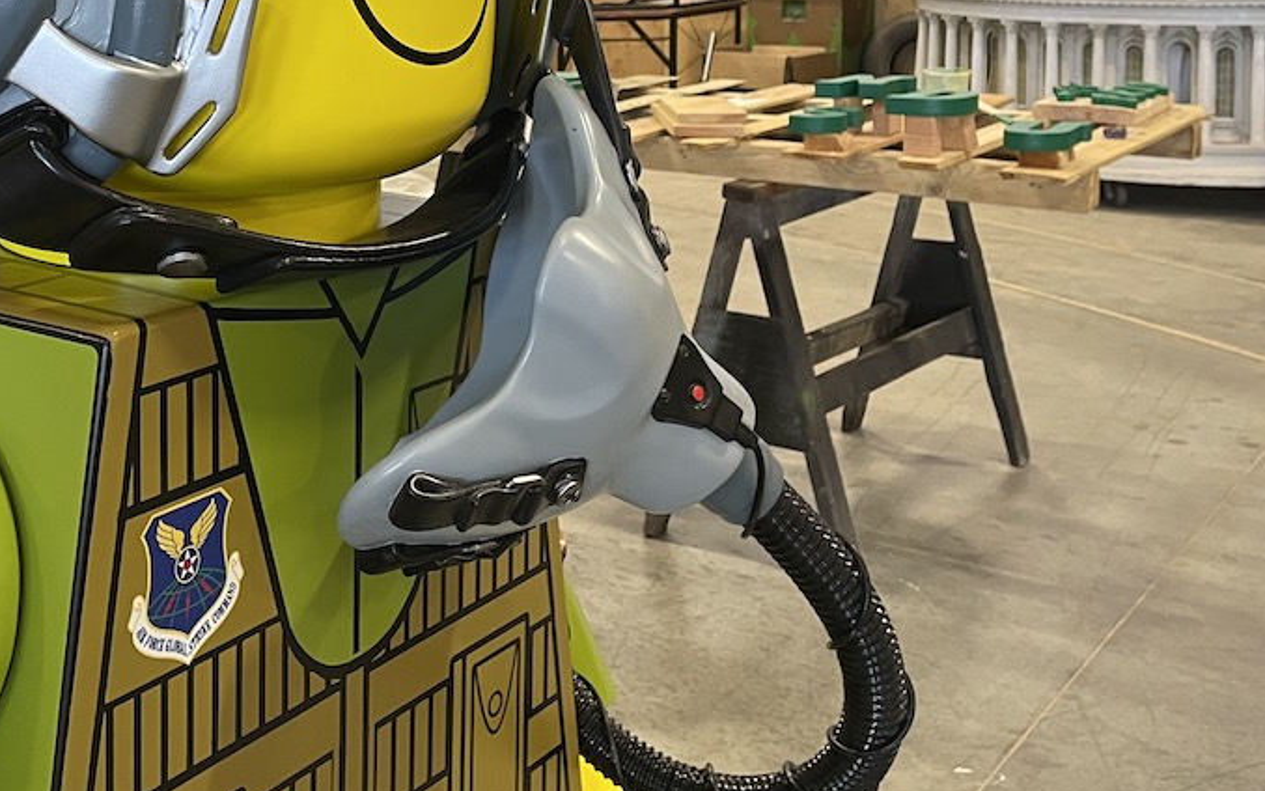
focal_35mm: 52
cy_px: 54
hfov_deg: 37.5
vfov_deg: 24.1
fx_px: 1793
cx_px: 250
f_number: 1.6
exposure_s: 1/82
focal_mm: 4.2
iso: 125
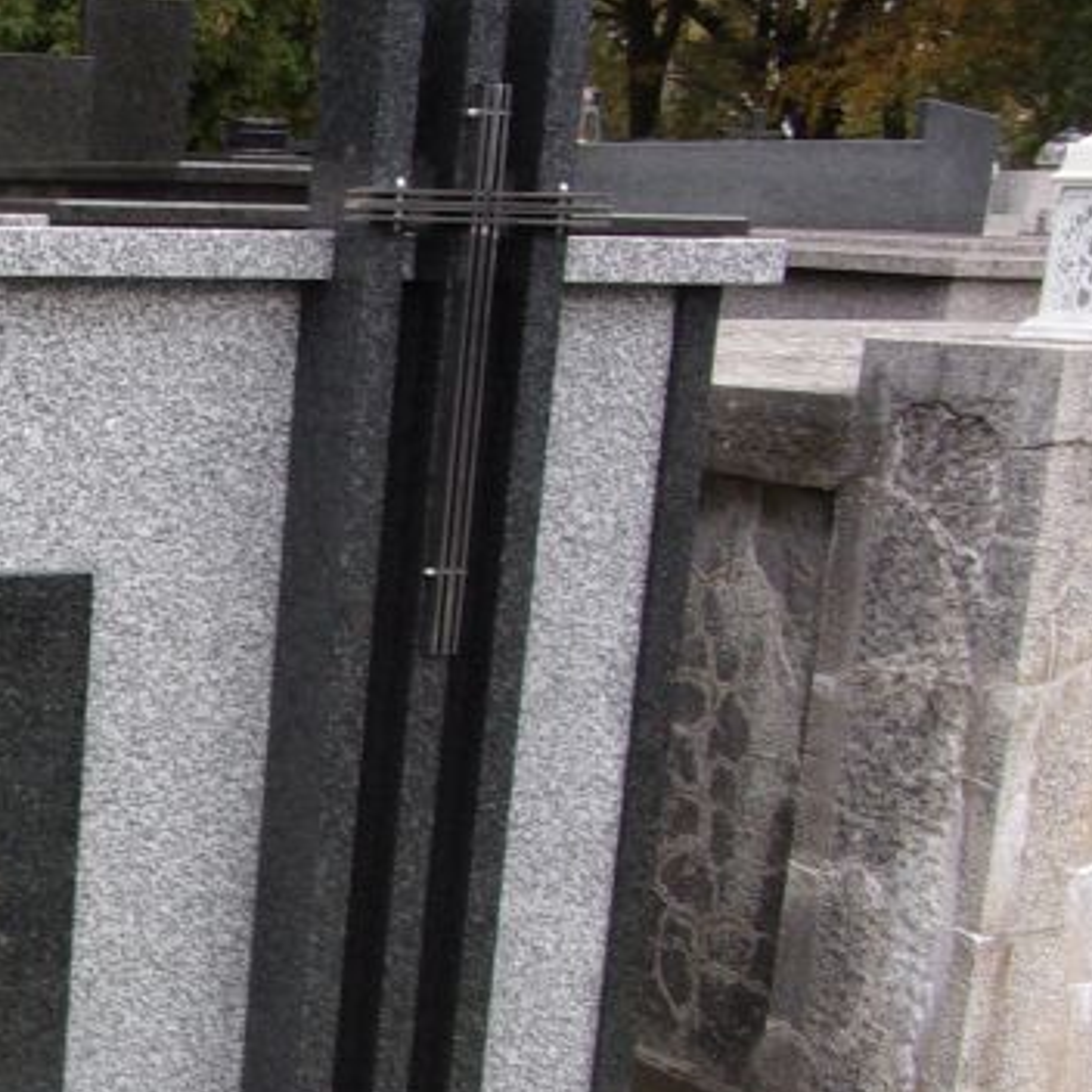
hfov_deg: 21.4
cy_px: 835
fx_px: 2570
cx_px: -375
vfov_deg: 23.7
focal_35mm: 72
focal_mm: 5.1
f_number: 3.9
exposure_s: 1/100
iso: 80
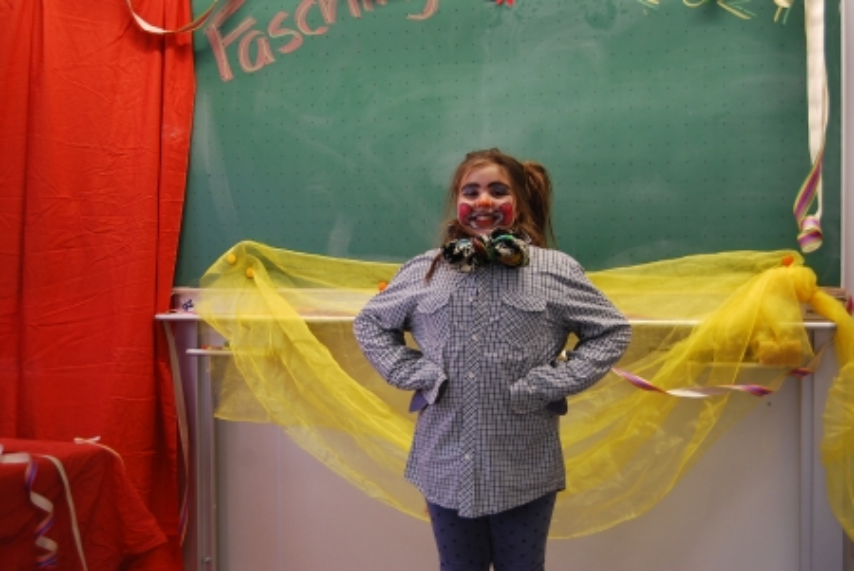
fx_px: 1247
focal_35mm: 52
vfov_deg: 25.8
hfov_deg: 37.8
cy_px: 286
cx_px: 427
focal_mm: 35
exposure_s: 1/30
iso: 200
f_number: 4.8
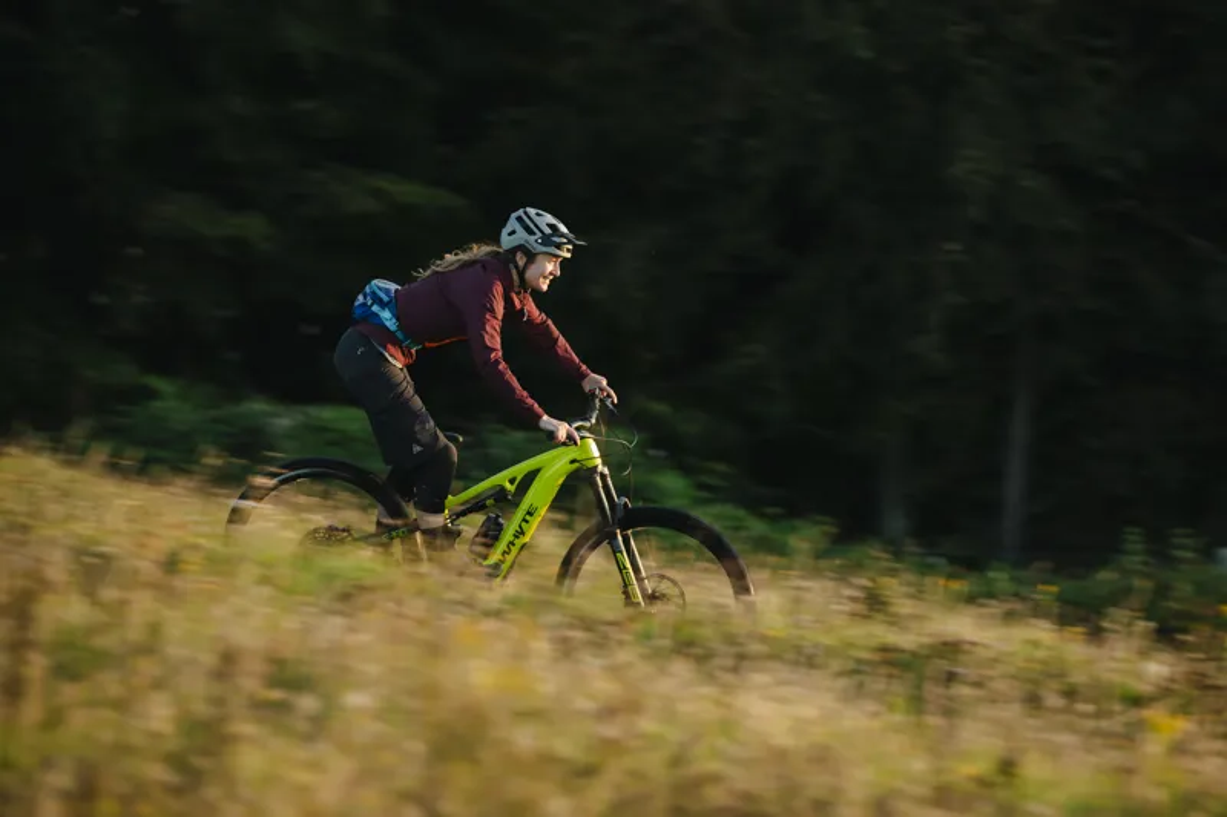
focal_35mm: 200
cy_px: 408
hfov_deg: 10.3
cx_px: 614
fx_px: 6815
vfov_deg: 6.9
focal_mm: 200
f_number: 4
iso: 64
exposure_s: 1/80
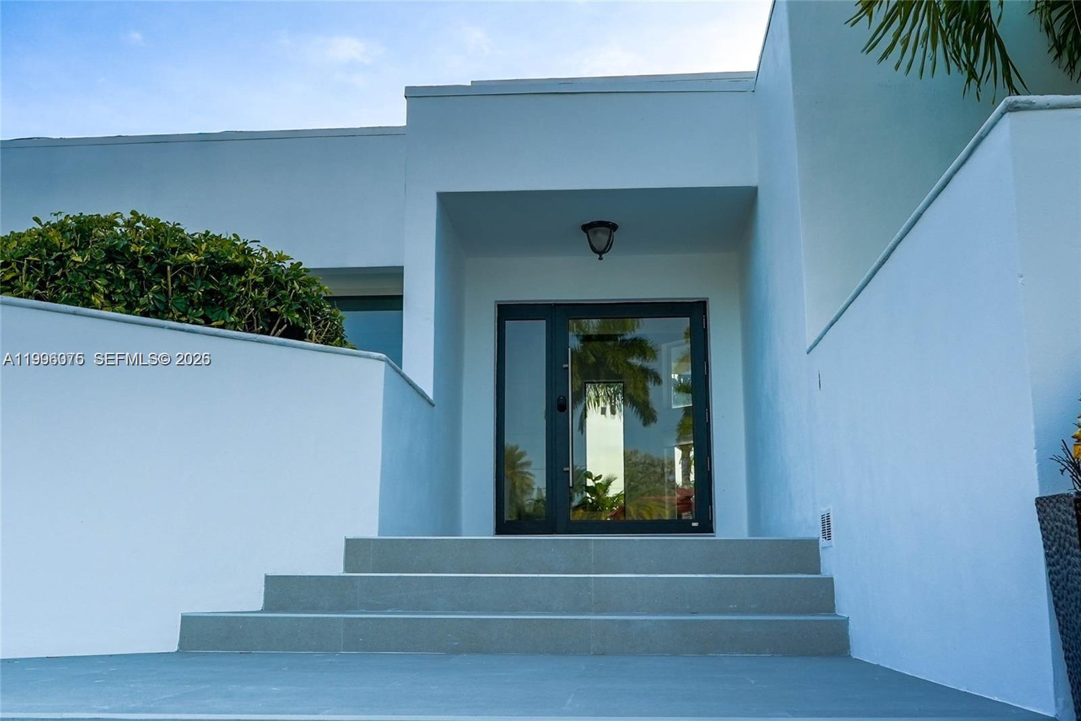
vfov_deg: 36.9
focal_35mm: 36
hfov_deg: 53.1
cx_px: 540
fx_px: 1081
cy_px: 360
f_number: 5
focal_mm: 24
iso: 640
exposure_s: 1/400
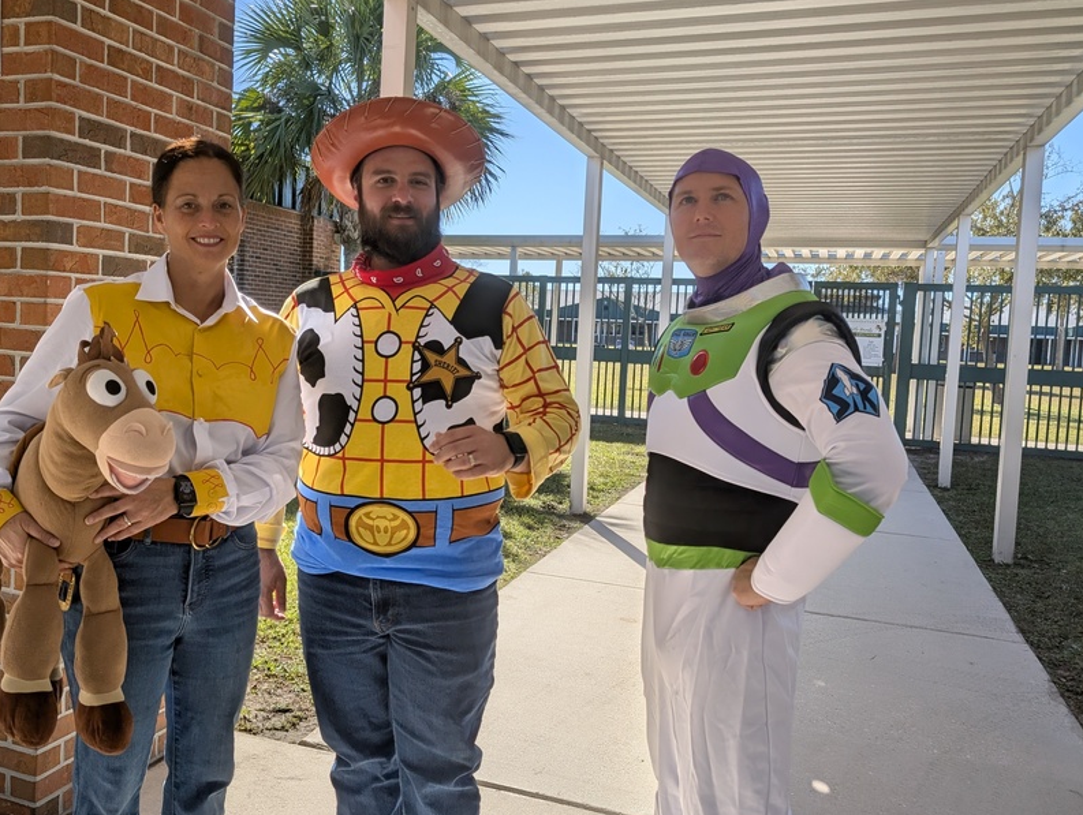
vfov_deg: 45.5
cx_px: 391
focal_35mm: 31
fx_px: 971
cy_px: 395
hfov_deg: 57.4
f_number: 1.68
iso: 20
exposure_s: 1/986
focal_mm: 6.9
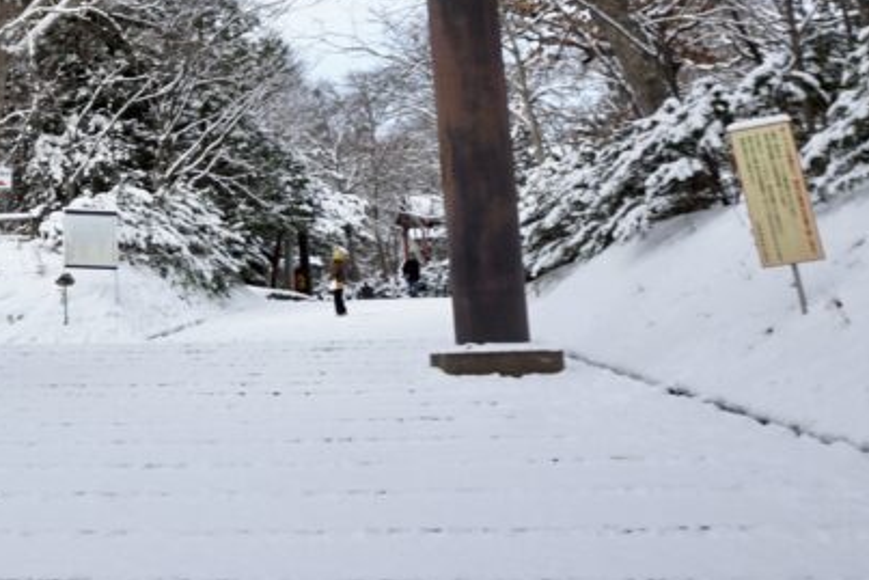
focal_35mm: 61
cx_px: 24
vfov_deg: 21.2
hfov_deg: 30.8
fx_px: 1473
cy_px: -53
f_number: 8
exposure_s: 1/125
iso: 100
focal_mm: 16
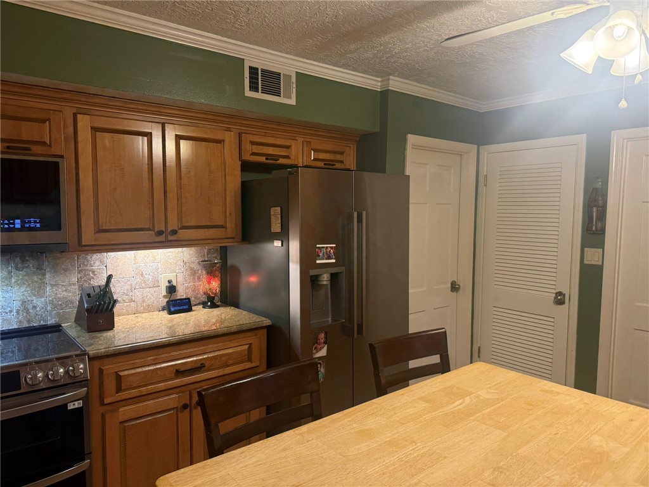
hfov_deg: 71.6
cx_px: 324
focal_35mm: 24
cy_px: 244
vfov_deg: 56.8
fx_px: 450
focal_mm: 6.76
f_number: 1.78
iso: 400
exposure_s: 1/120
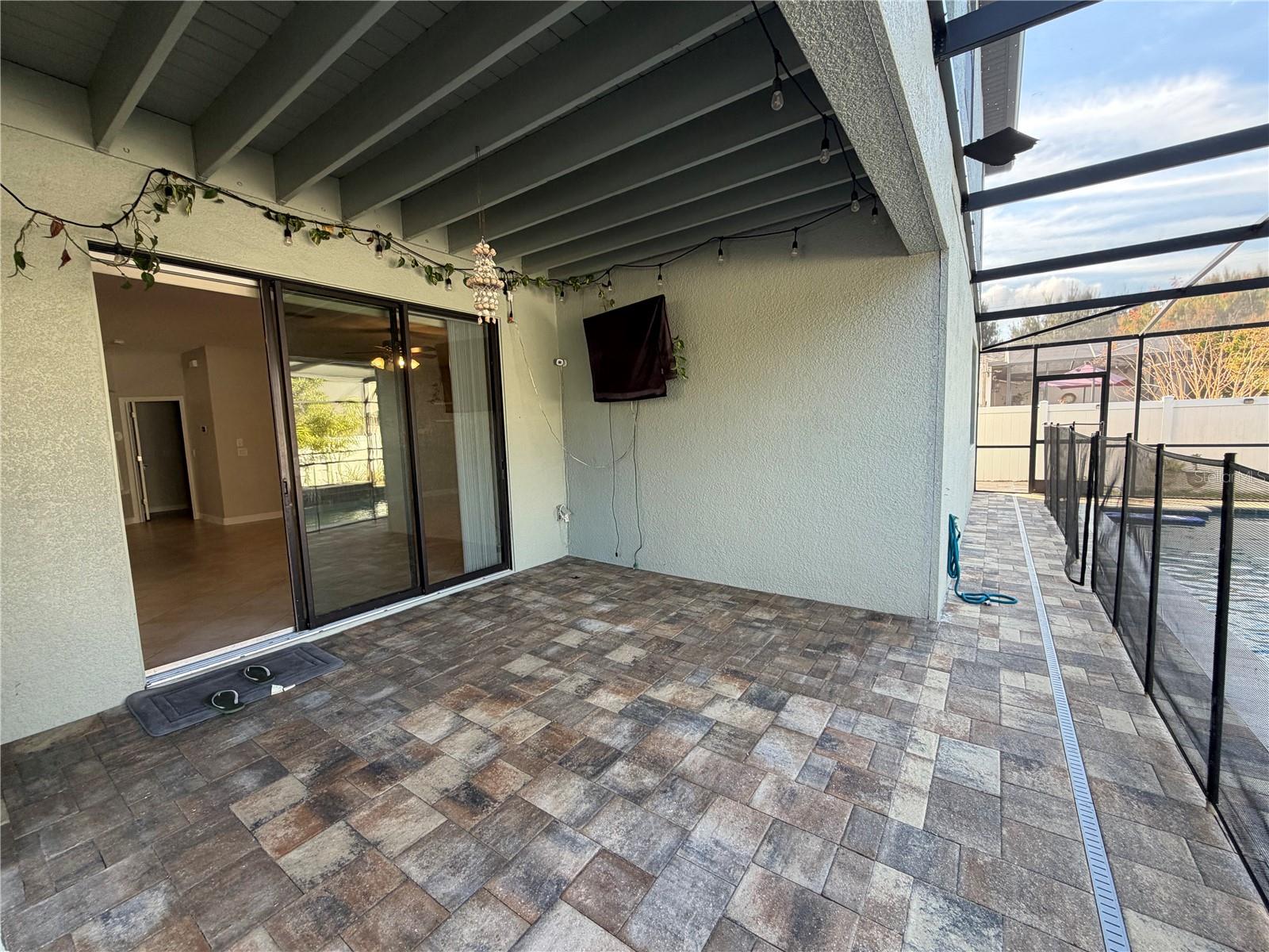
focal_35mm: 14
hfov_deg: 102.1
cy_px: 476
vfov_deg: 85.7
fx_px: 513
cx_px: 634
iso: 125
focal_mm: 2.22
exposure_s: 1/121
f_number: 2.2
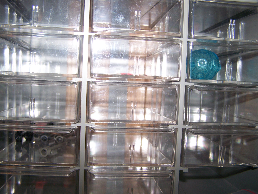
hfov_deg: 49.0
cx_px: 129
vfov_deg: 37.7
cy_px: 97
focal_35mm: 38
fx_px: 283
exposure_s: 1/60
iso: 80
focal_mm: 6.3
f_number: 2.8
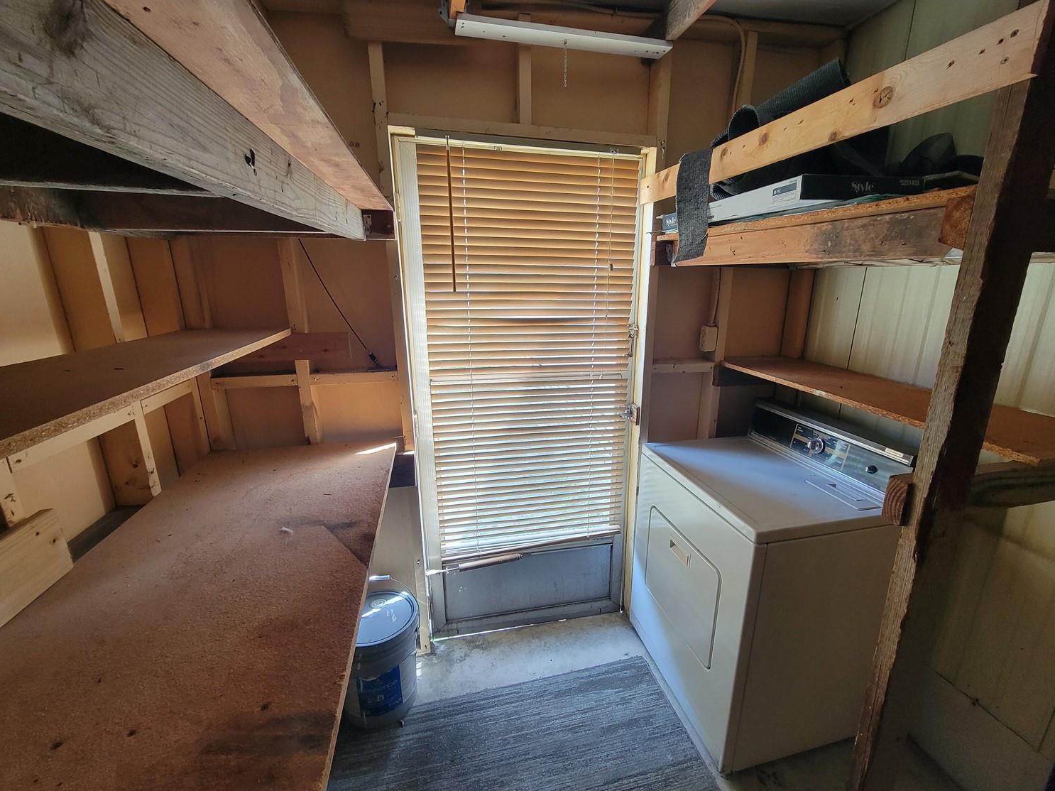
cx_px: 554
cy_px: 405
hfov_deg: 102.0
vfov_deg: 85.6
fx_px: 427
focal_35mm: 14
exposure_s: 1/60
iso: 200
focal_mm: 2.2
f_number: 2.2
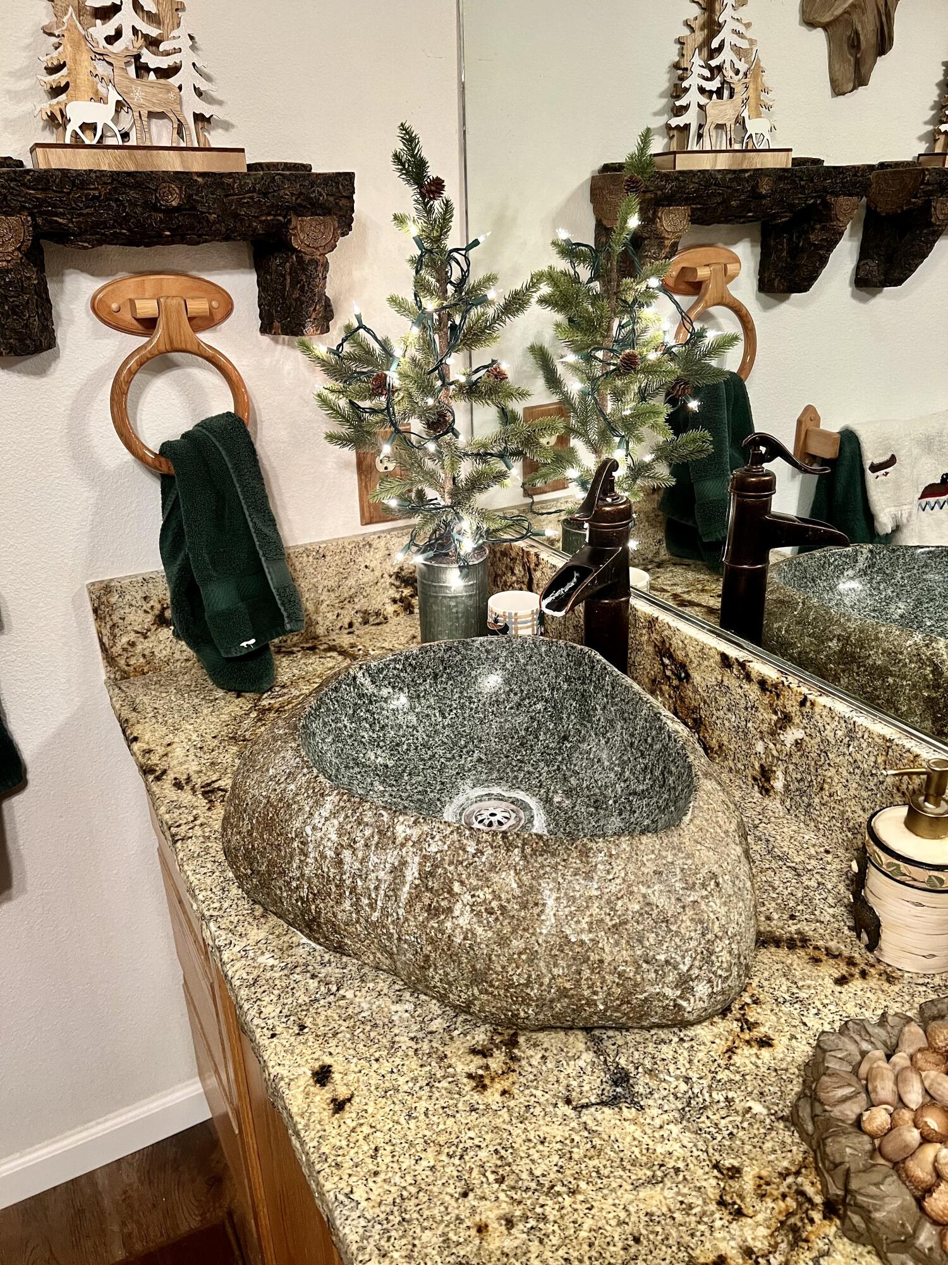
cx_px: 474
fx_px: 949
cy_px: 632
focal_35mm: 26
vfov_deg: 67.3
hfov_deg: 53.1
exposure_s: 1/60
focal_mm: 5.7
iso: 200
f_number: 1.5
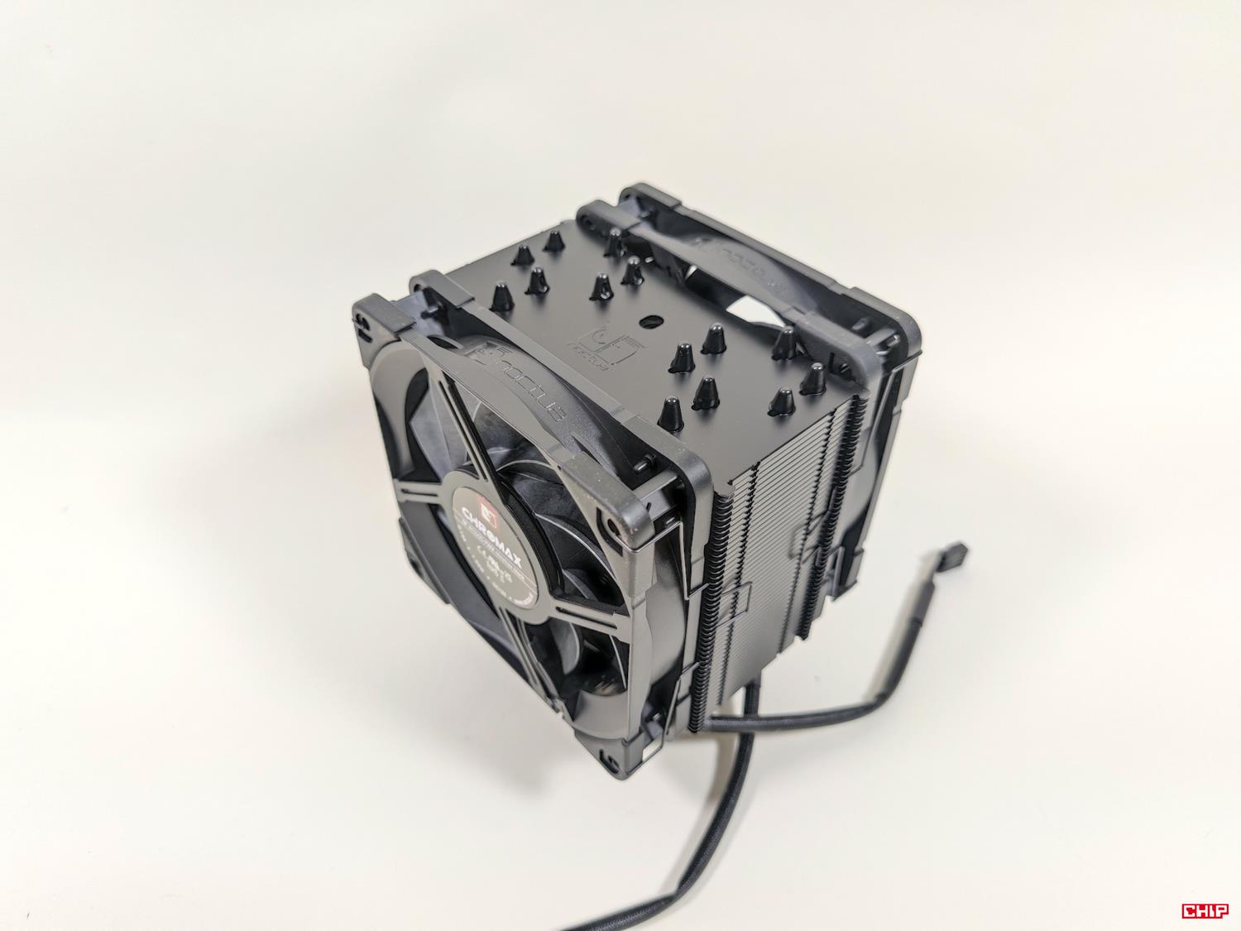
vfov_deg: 56.8
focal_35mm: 24
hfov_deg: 71.6
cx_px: 620
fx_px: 860
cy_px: 466
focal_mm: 6.78
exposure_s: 1/33
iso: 472
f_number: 1.85
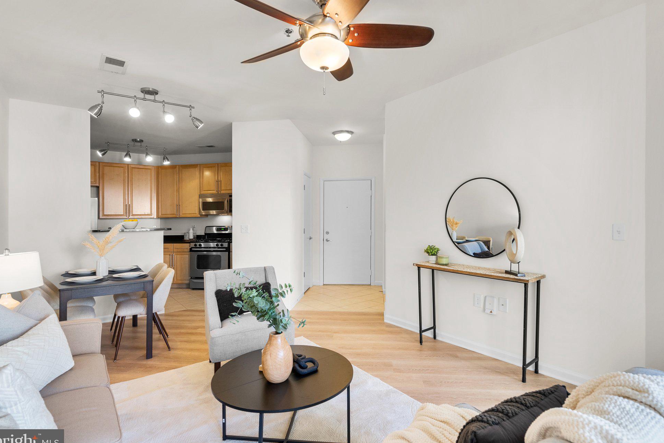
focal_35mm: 17
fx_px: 314
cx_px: 340
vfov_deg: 70.5
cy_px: 219
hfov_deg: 93.2
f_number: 8
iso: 320
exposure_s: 1/2.5
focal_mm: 16
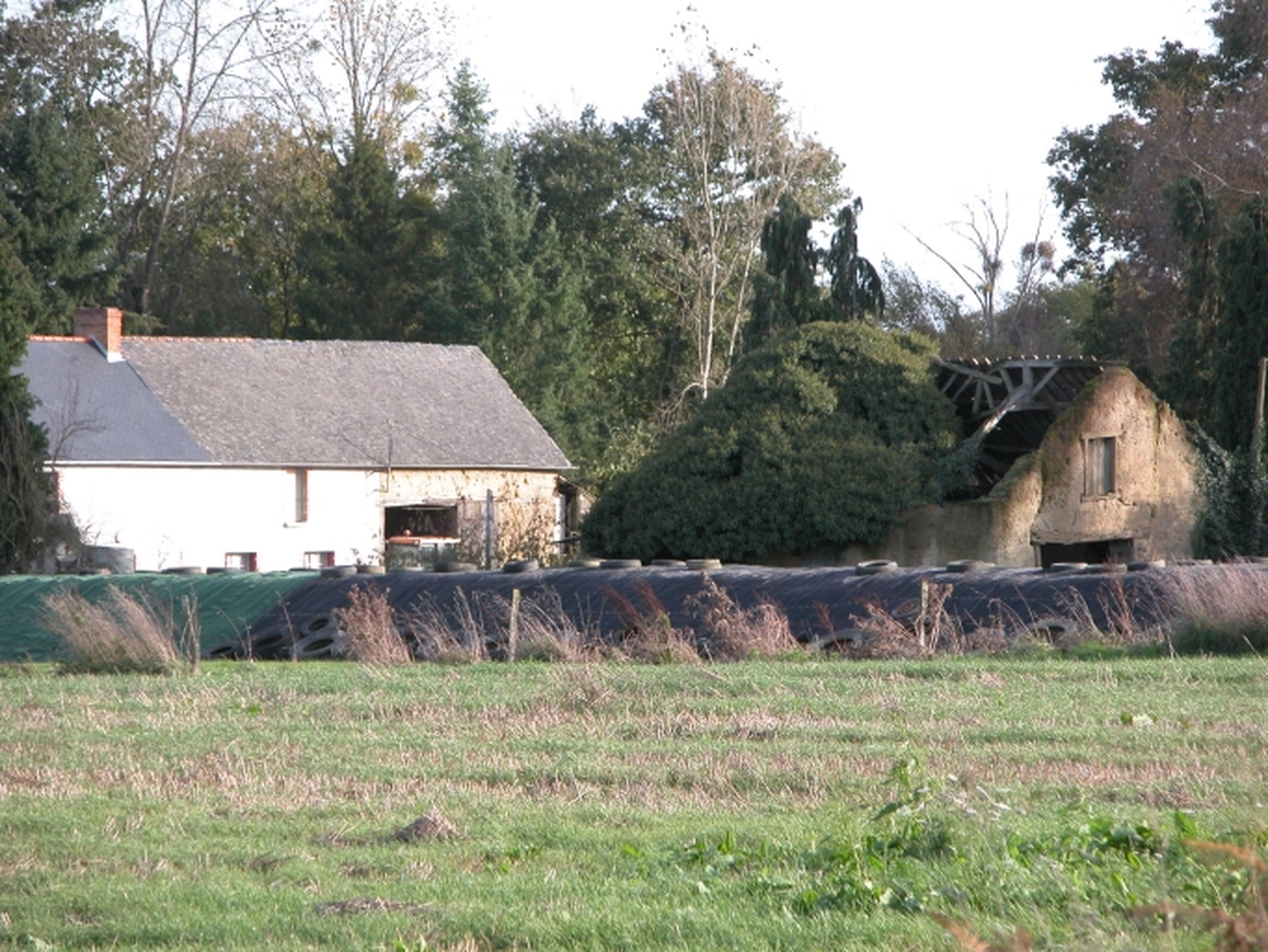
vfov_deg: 7.2
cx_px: 634
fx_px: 7549
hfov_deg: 9.6
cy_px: 476
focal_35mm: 206
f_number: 4.1
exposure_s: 1/157
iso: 100
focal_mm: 52.4
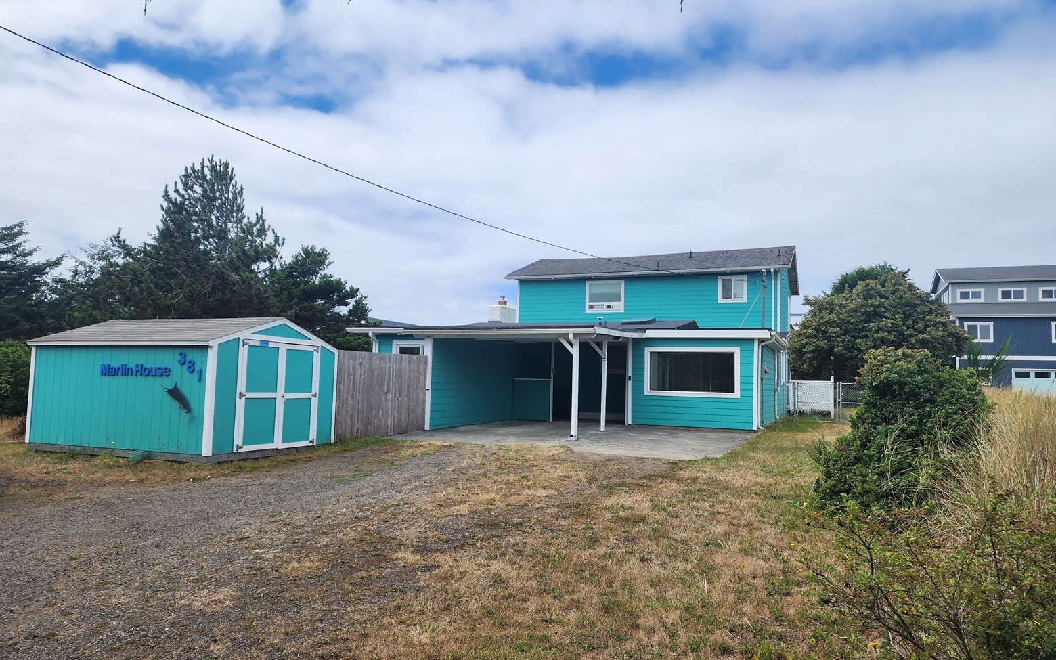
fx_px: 719
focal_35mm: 25
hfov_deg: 72.5
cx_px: 521
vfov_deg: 49.3
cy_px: 339
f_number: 1.8
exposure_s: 1/1328
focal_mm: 6.4
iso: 12
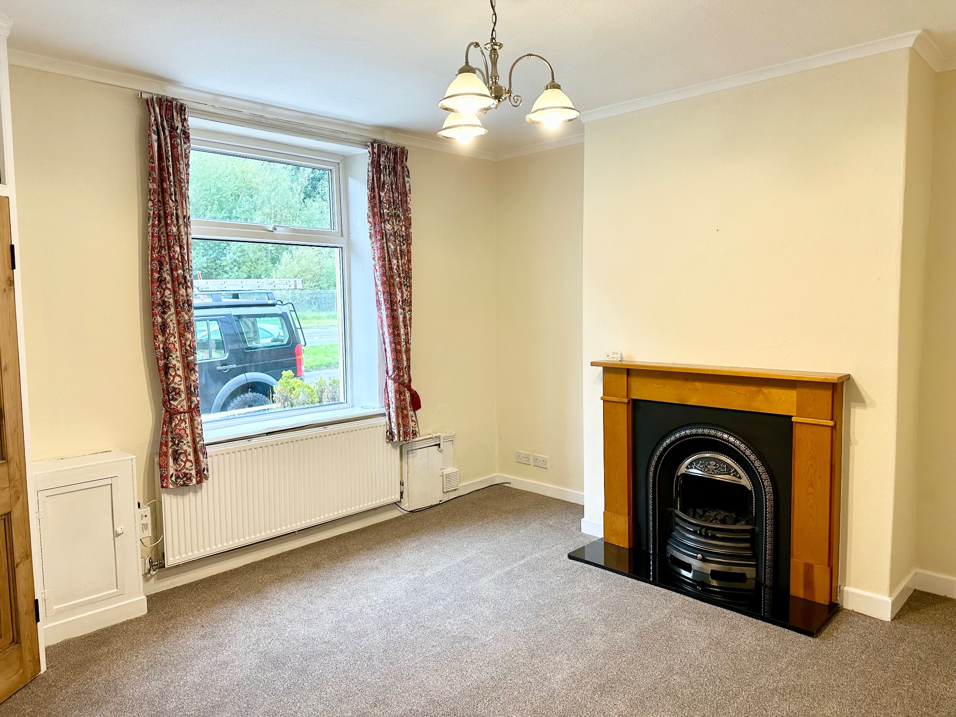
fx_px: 663
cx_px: 478
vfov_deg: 56.8
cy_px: 358
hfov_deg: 71.6
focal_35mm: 24
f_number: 1.78
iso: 160
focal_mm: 6.86
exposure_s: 1/100
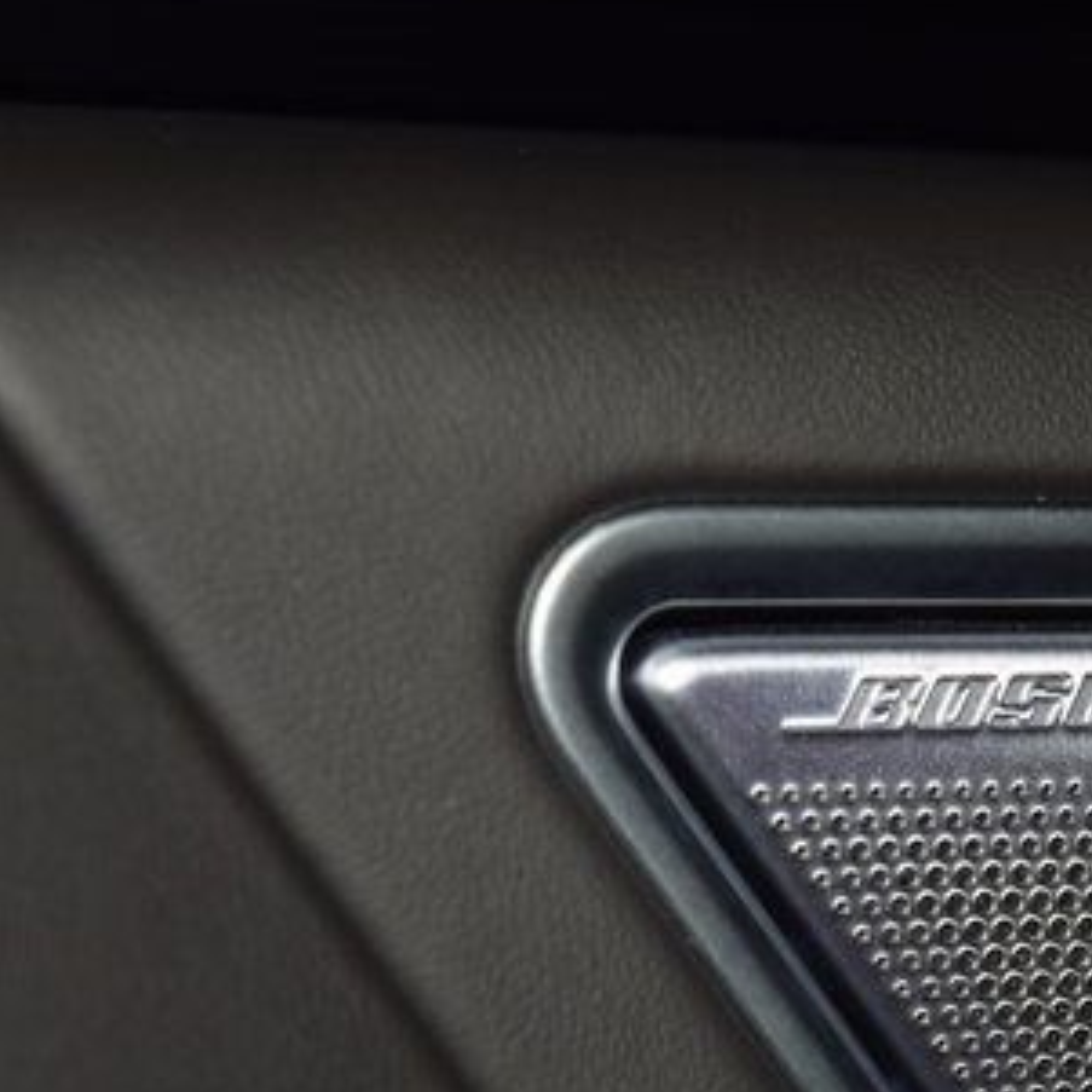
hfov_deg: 9.2
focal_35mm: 190
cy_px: 720
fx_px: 6781
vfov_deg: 9.2
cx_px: 867
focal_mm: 70
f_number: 8
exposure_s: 1/125
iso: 100
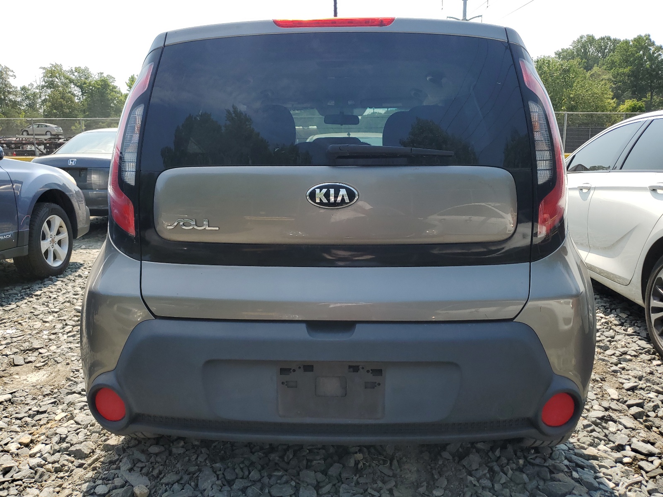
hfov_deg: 67.3
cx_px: 332
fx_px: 498
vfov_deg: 53.1
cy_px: 248
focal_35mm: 26
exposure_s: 1/2000
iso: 50
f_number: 1.5
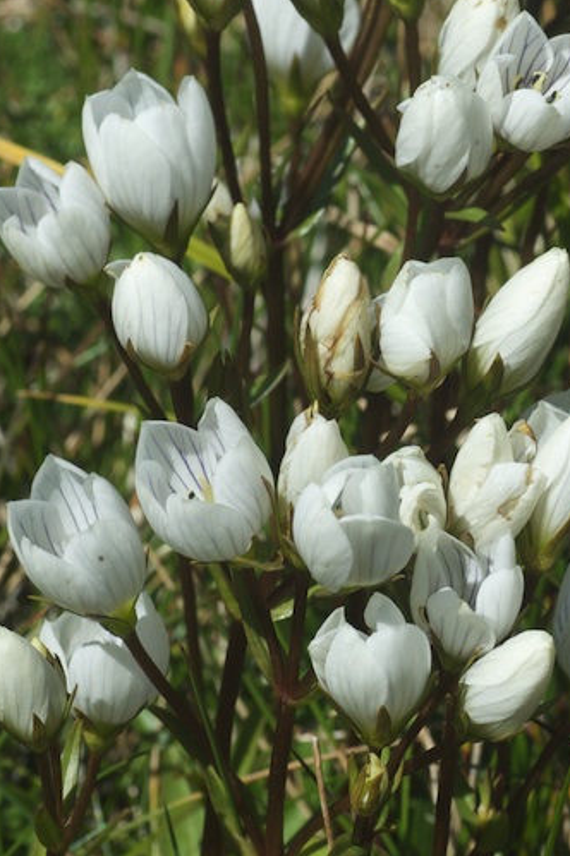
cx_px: 428
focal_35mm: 271
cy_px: 259
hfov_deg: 5.1
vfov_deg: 7.6
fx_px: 6445
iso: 200
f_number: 16
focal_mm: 90
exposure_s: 1/200
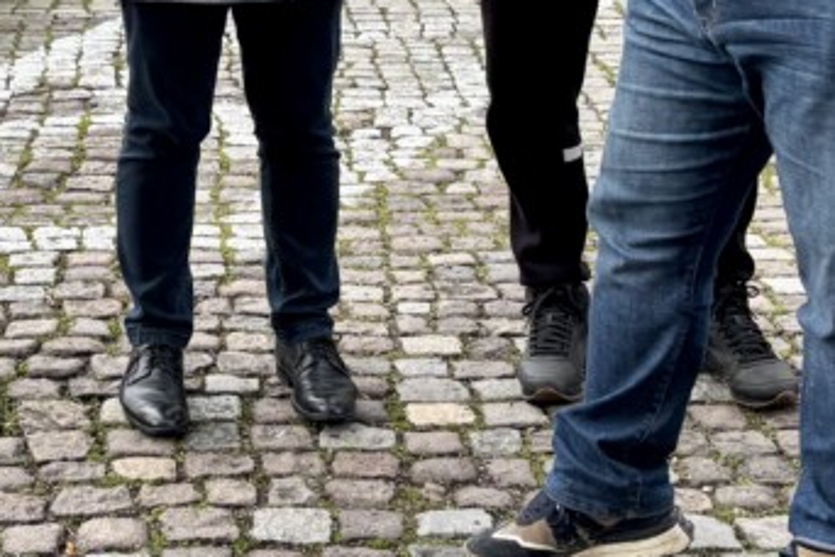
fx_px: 2018
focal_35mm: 87
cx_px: 161
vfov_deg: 15.2
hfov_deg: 23.0
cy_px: -94
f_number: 1.6
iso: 40
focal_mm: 5.96
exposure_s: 1/264
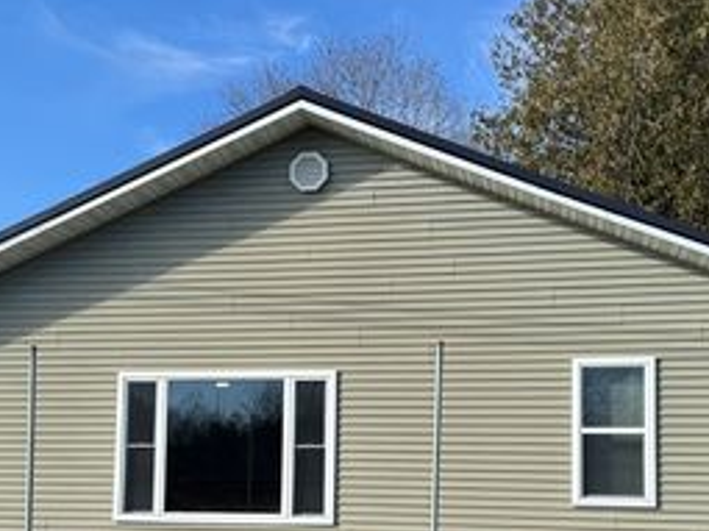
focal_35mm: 47
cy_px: 424
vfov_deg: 30.1
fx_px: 962
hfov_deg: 40.4
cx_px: 361
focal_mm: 6.76
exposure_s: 1/2833
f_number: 1.78
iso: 80
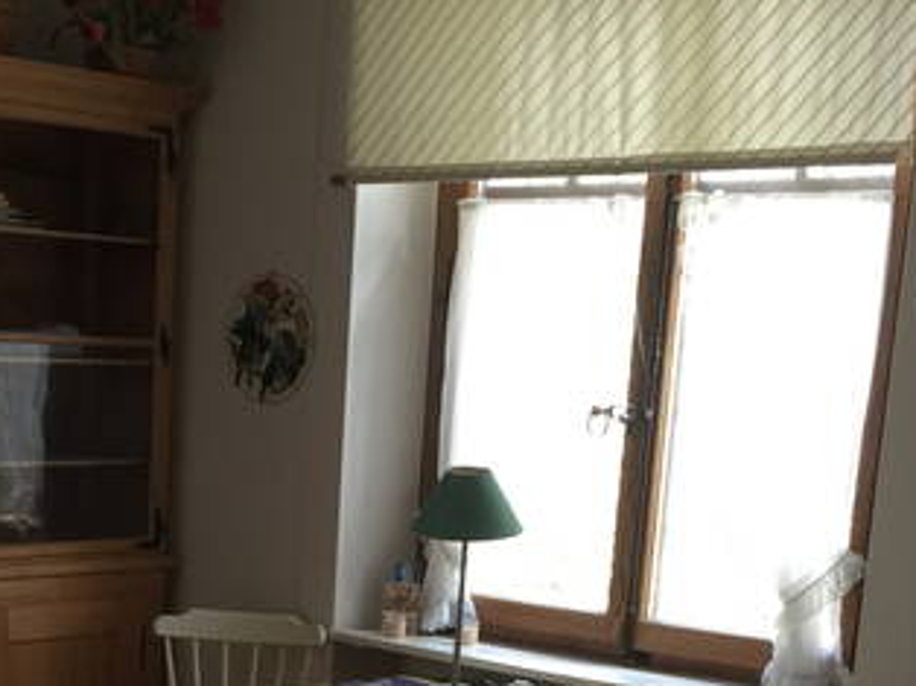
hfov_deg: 26.5
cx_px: 298
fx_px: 1930
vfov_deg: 18.9
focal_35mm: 73
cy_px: 858
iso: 50
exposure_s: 1/17
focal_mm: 4.15
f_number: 2.2
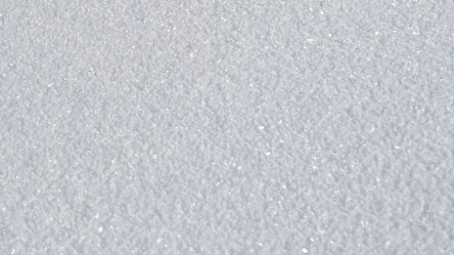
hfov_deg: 13.2
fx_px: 1565
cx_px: -574
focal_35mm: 130
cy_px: -347
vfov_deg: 8.5
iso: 100
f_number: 4.5
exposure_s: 1/2500
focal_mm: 24
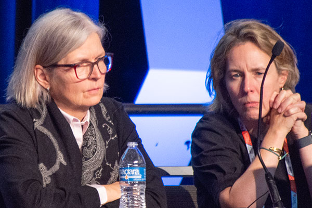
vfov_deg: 4.6
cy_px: 104
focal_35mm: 300
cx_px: 156
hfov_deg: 6.9
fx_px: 2600
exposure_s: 1/125
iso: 400
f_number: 5.6
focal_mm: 200
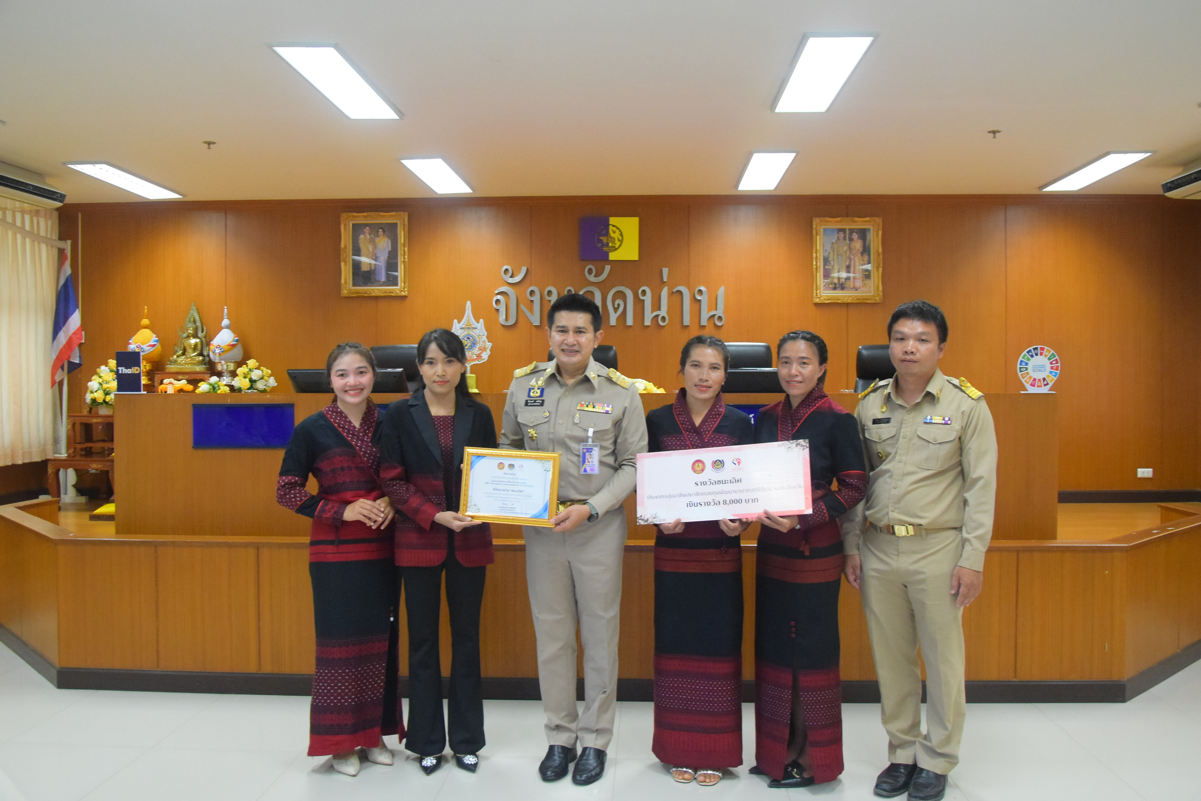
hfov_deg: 59.5
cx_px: 600
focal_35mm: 32
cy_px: 400
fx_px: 1051
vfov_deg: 41.7
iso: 3200
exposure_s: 1/160
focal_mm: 21
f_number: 6.3
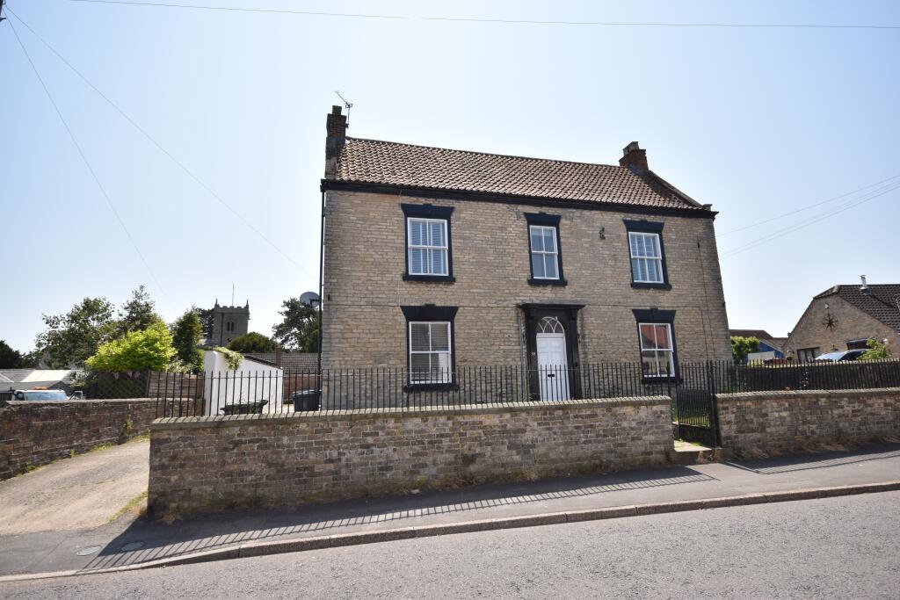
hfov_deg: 85.4
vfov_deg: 63.2
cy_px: 300
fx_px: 488
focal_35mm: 20
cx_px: 450
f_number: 8
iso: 100
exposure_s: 1/200
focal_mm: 13
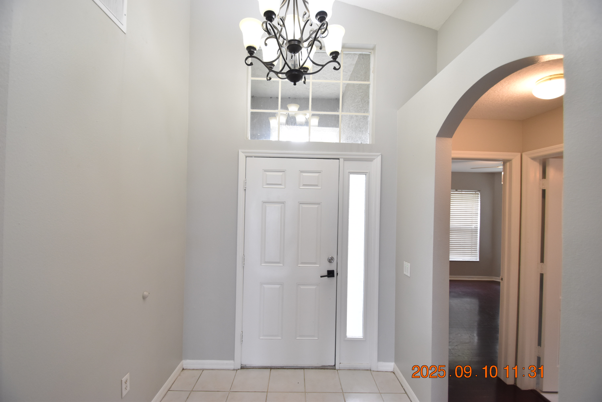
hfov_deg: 100.4
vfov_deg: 77.3
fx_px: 251
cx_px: 301
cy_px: 201
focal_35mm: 15
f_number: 3.5
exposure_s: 1/90
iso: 800
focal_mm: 10
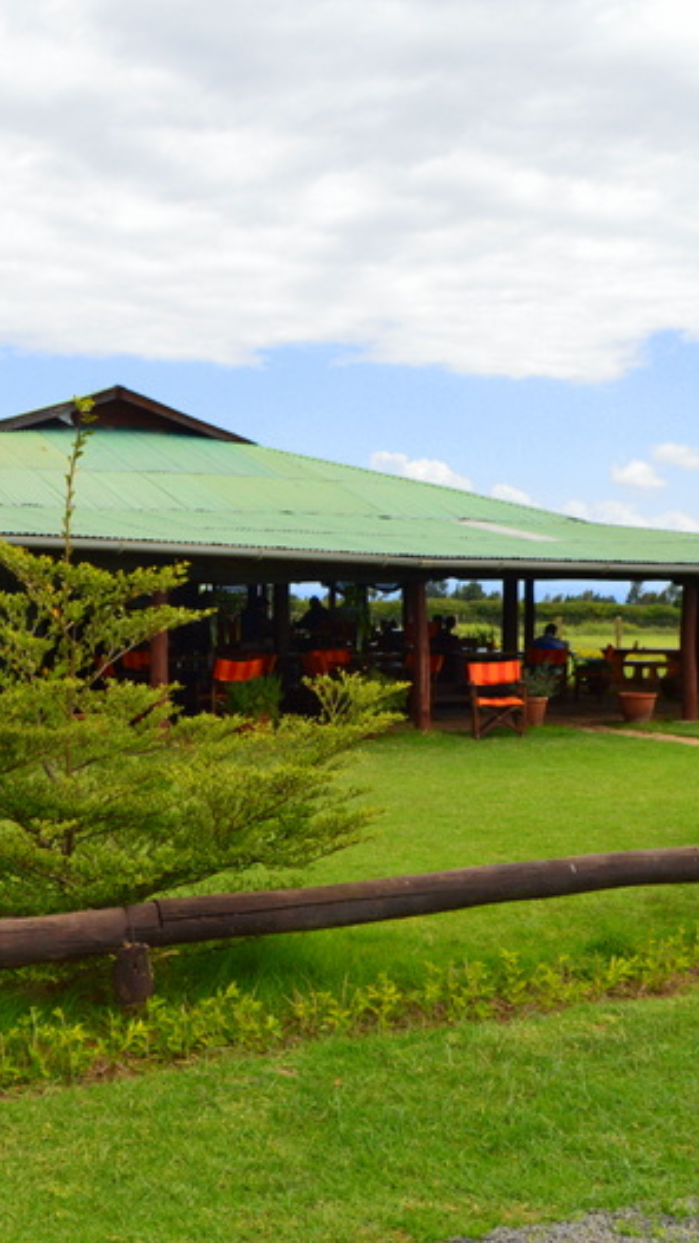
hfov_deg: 27.6
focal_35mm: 43
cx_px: 269
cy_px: 626
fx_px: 1416
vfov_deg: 47.4
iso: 400
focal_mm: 18
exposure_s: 1/400
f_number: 11
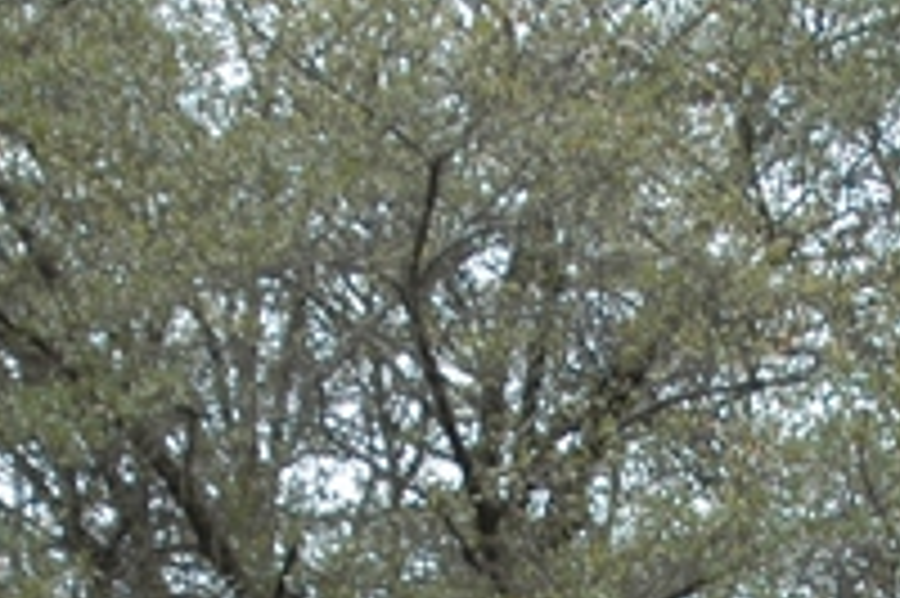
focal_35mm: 138
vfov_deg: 9.5
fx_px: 3447
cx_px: 644
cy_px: 1021
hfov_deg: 14.8
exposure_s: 1/125
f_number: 4.5
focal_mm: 18
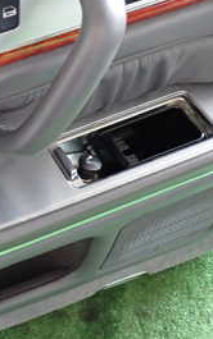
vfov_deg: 34.0
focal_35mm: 60
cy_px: 170
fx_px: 556
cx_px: -96
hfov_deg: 19.3
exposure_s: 1/30
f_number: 2
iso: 320
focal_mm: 4.5
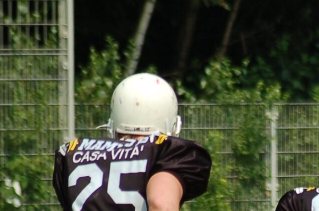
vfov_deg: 1.6
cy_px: 304
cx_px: 354
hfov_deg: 2.4
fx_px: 7740
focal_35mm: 875
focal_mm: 170
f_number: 4.8
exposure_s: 1/1000
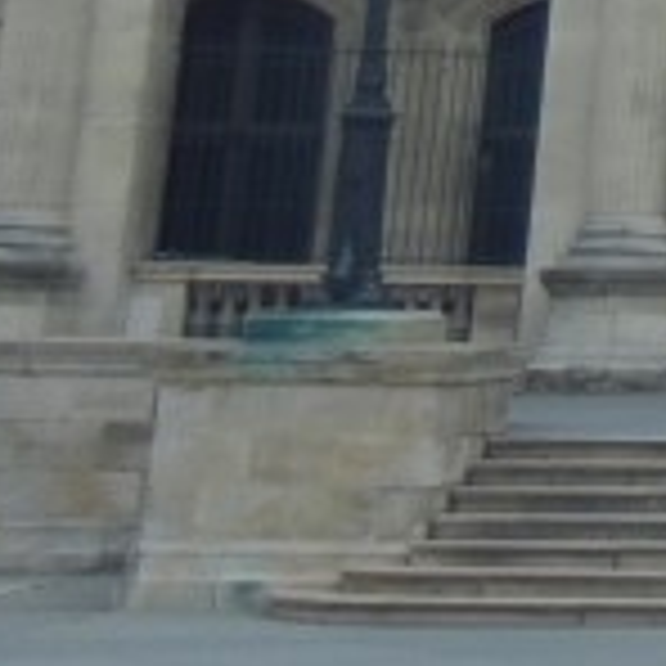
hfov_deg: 8.6
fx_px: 4005
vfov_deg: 8.7
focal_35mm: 184
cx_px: 1665
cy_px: -868
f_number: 7
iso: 160
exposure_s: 1/324
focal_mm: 5.4
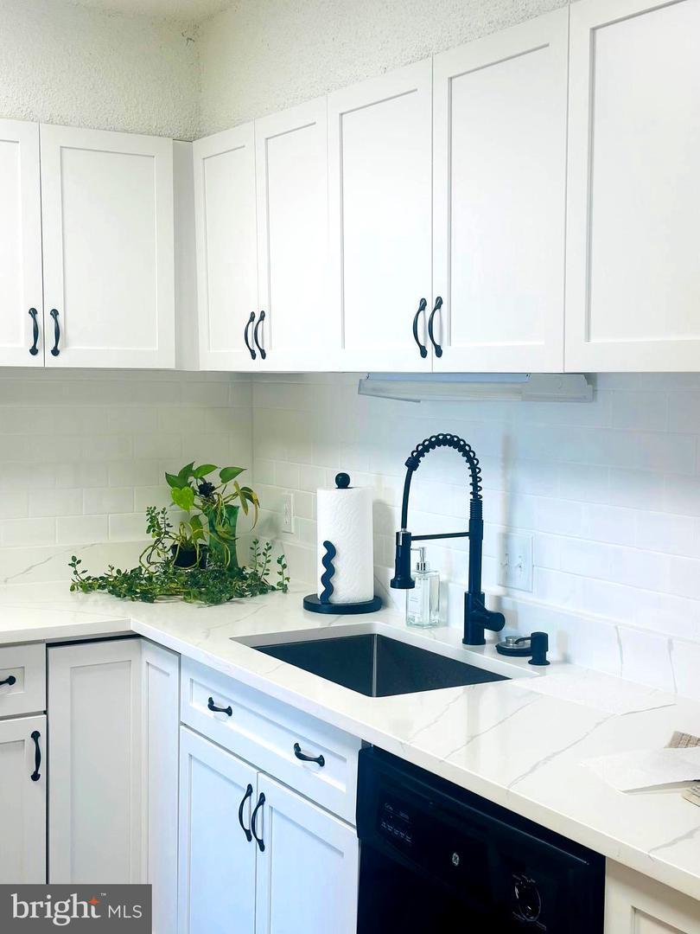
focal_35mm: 48
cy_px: 467
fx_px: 1294
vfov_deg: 39.7
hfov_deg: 30.3
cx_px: 350
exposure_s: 1/174
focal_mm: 6.86
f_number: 1.78
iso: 64
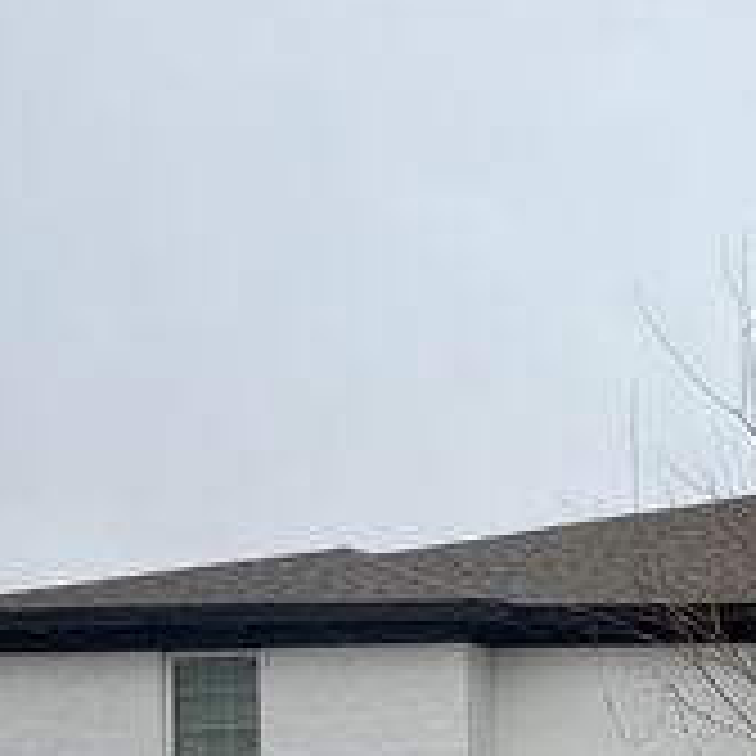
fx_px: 1211
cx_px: 968
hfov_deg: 28.7
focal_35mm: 49
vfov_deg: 32.4
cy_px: 727
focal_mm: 2.22
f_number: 2.2
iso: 25
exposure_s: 1/770
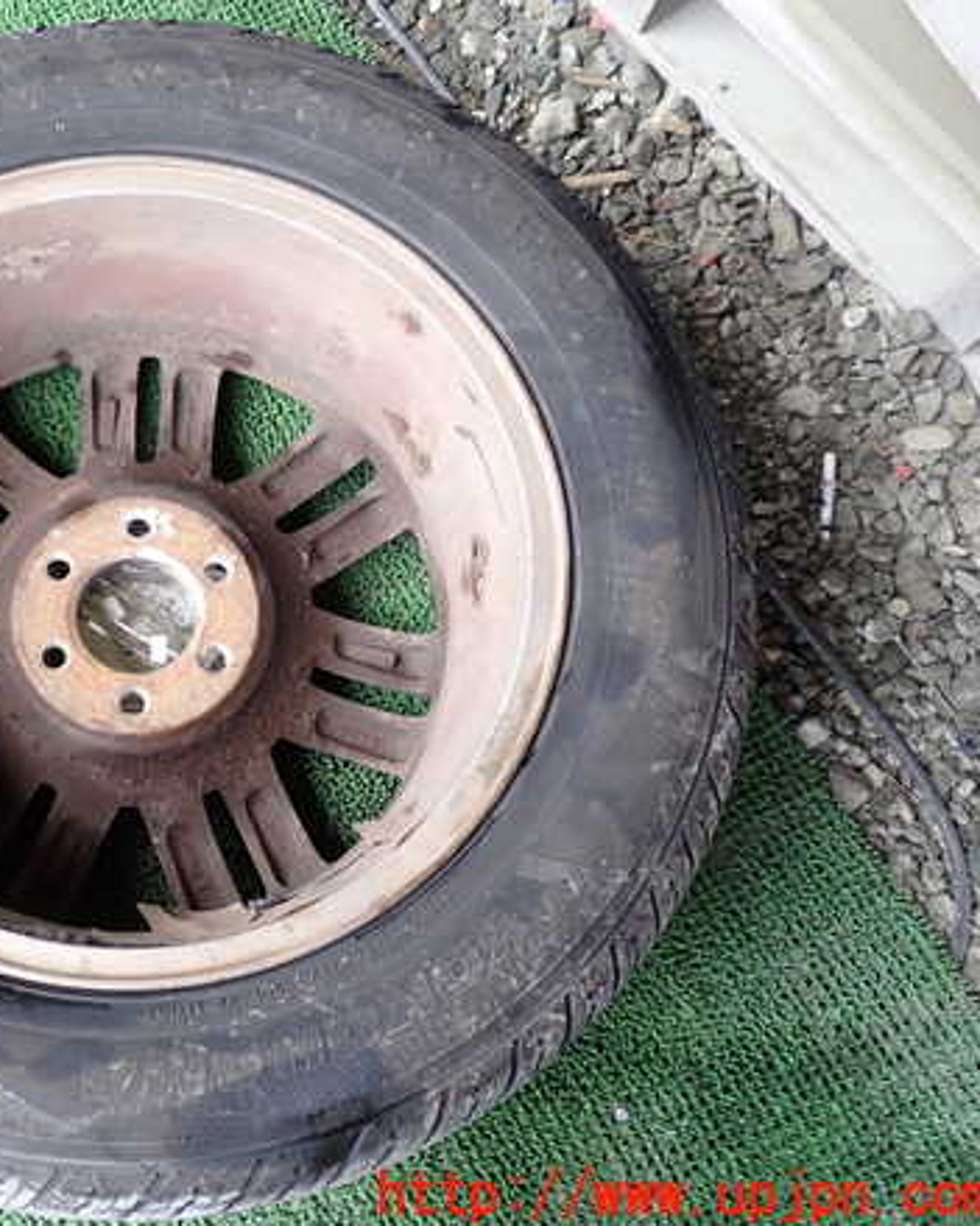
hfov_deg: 35.9
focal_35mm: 40
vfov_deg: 45.8
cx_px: 170
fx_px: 1451
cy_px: 603
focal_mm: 5.4
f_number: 2.3
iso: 200
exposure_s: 1/80
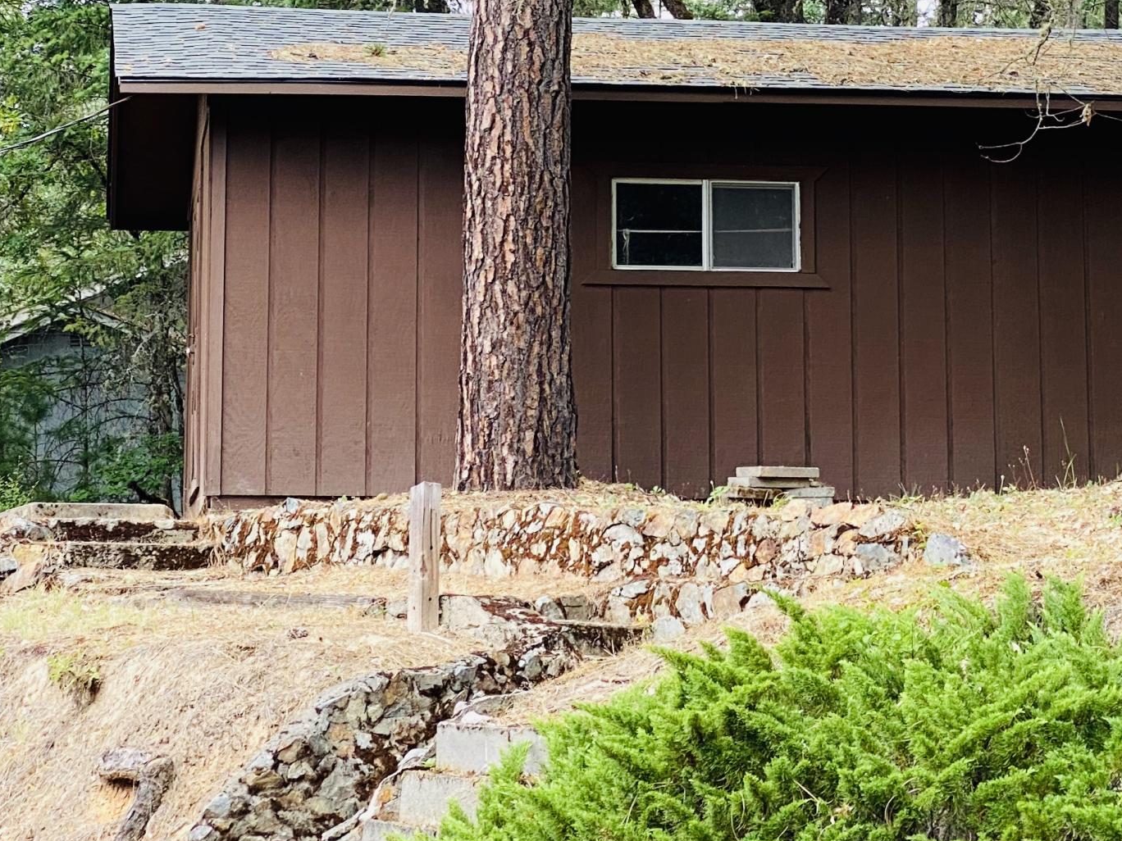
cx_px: 648
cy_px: 225
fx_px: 3695
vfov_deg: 13.0
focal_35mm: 114
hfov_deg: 17.3
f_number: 2
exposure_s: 1/165
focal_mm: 6
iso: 20
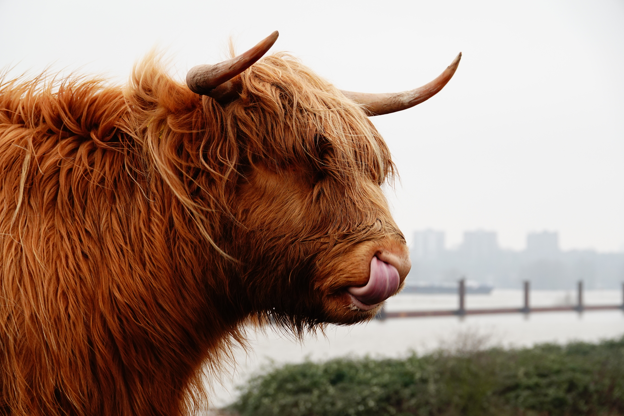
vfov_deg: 11.1
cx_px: 310
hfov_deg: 16.5
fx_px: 2149
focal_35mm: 124
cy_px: 208
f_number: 4
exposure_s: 1/125
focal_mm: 44.93
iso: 160
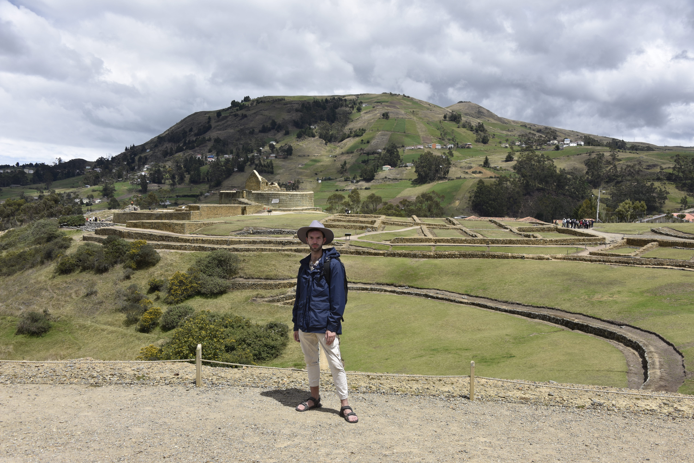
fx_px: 656
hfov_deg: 55.8
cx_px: 347
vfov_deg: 38.9
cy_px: 232
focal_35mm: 34
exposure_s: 1/320
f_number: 9
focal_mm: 34
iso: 125
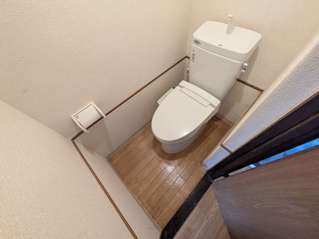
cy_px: 120
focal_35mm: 14
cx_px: 160
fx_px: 129
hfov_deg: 102.1
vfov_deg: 85.7
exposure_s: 1/60
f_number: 2.2
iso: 800
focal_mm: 1.83
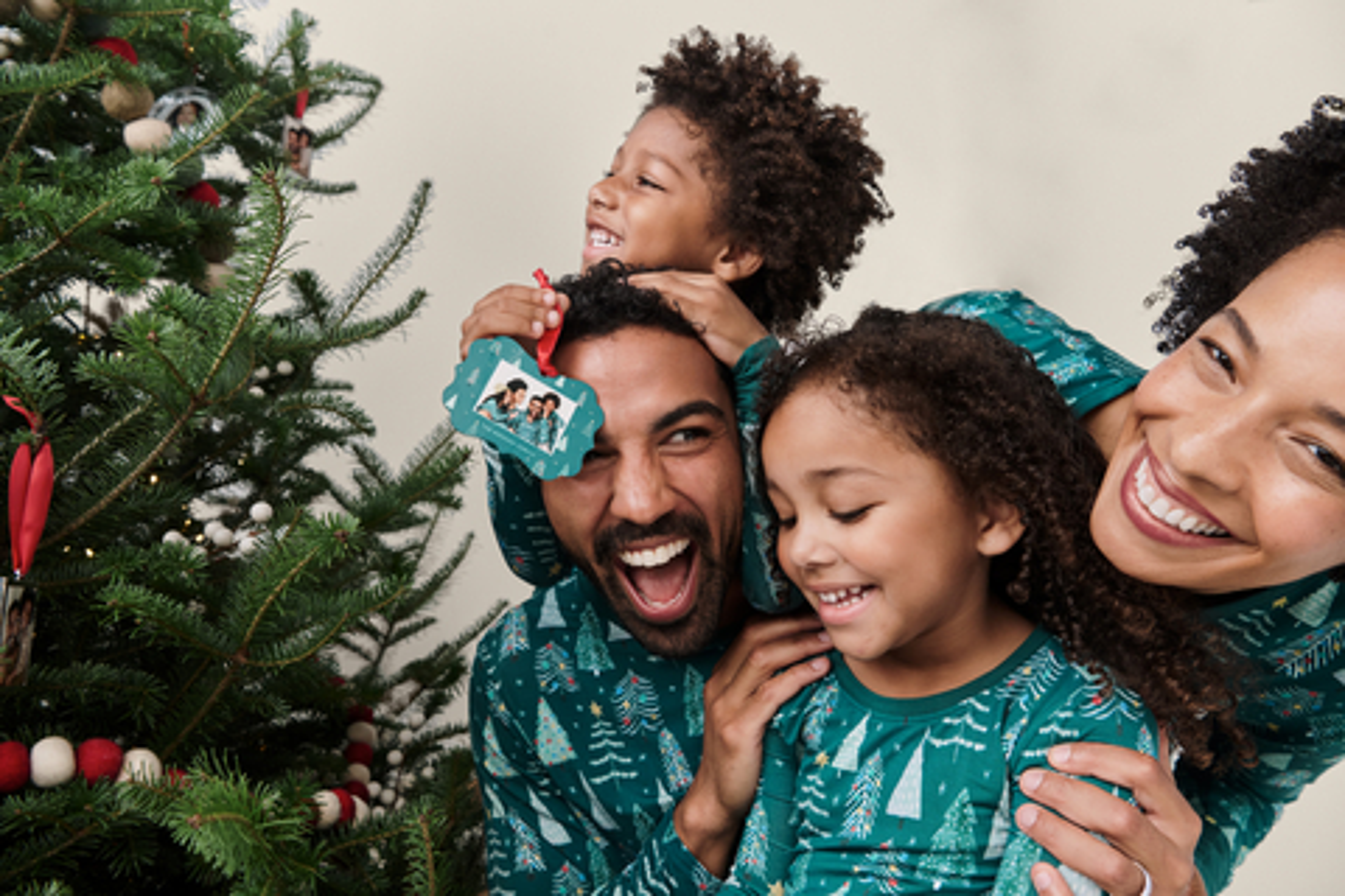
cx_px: 672
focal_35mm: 29
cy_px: 448
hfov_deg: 63.7
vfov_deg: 45.0
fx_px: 1083
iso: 640
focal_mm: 29
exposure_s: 1/200
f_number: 6.3
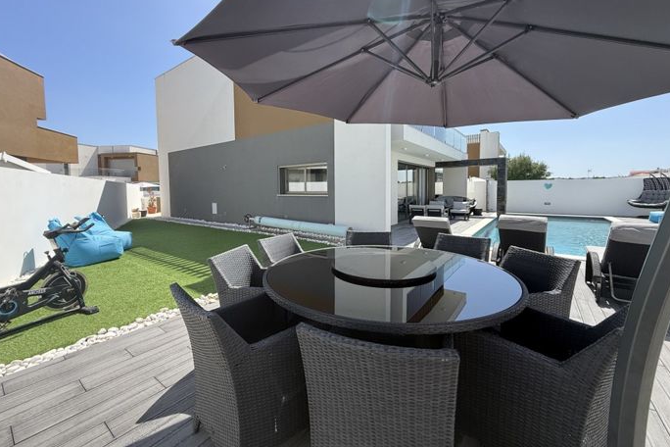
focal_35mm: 15
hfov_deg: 100.4
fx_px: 279
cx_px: 336
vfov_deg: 77.2
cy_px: 204
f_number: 2.2
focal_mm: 2.22
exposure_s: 1/1145
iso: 50
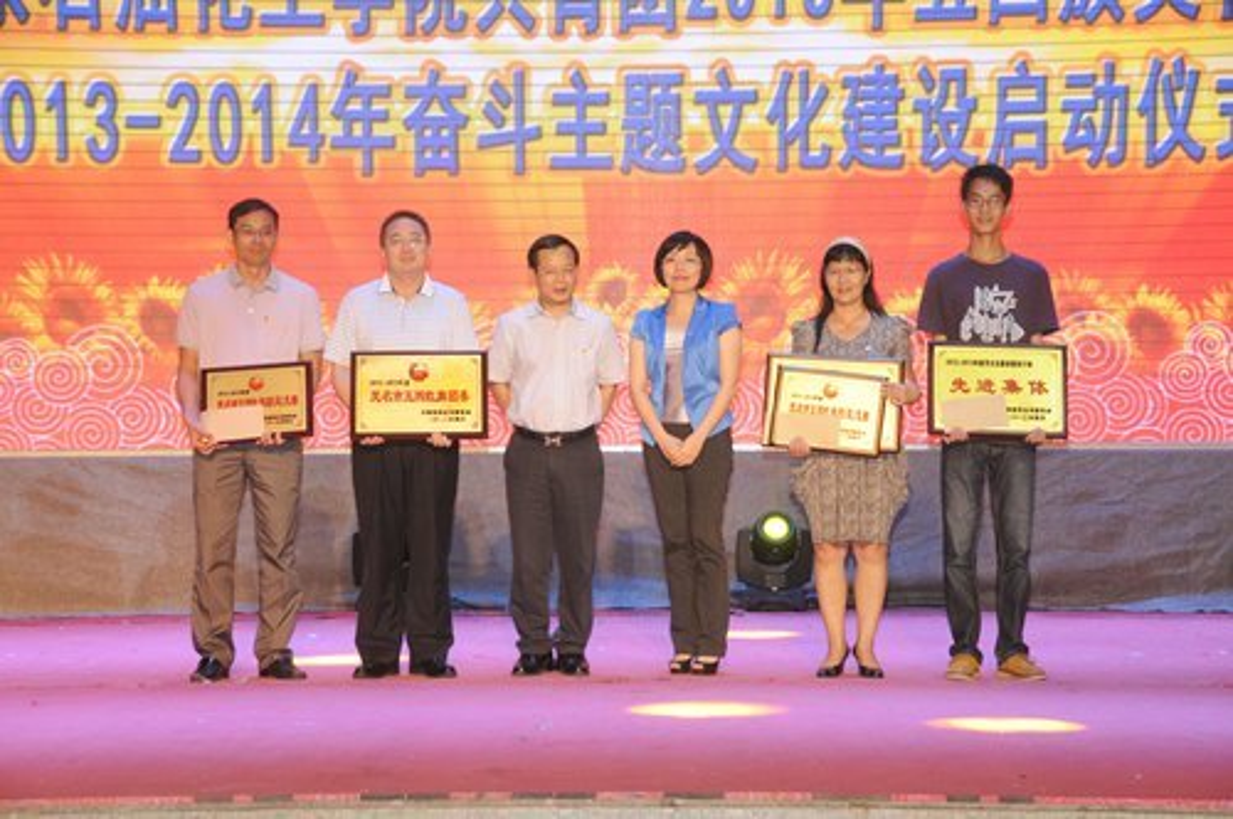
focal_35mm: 90
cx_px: 616
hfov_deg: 22.6
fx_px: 3078
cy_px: 410
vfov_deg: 15.1
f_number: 6.3
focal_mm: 60
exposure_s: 1/100
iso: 640
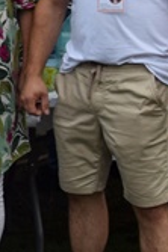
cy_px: -12
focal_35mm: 210
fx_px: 1473
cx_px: -315
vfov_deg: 9.7
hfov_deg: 6.1
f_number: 4
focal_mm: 26
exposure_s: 1/100
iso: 450
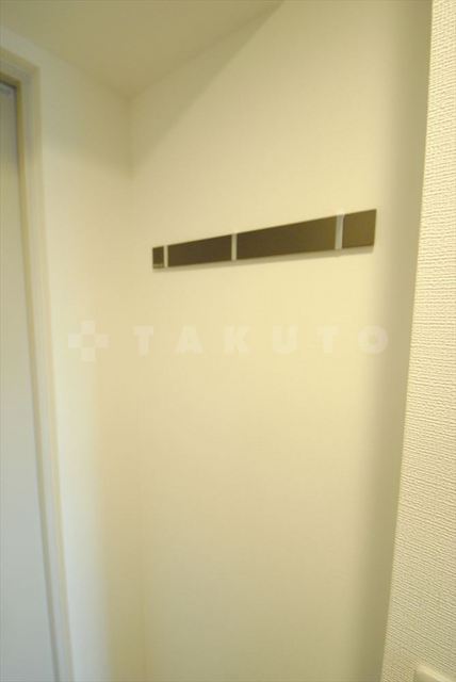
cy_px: 341
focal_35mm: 16
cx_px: 228
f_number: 4.8
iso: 900
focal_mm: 10.5
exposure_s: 1/30
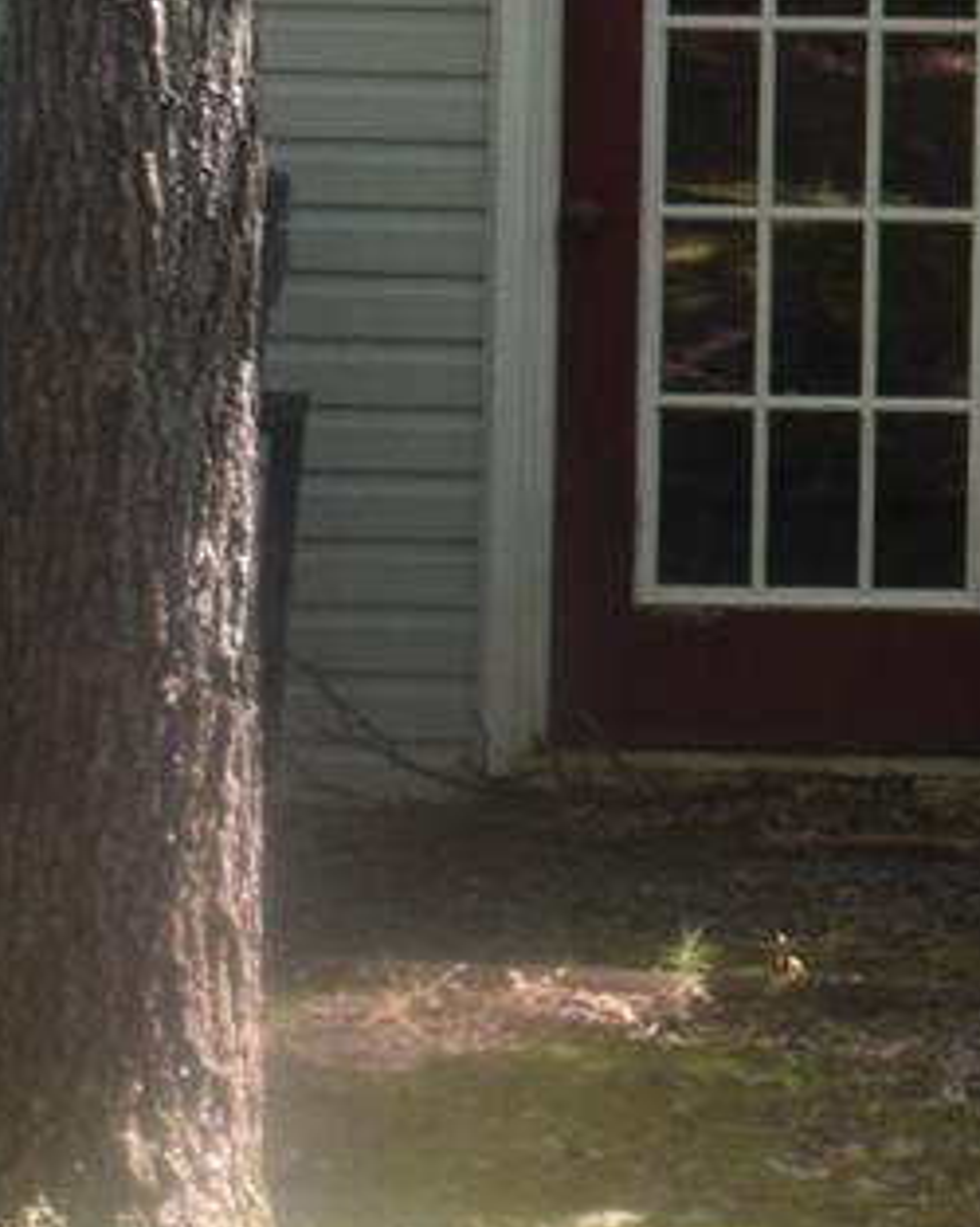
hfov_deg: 6.8
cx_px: 2611
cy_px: -880
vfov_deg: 8.8
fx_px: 7696
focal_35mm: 212
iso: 400
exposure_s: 1/160
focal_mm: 23
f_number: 6.3
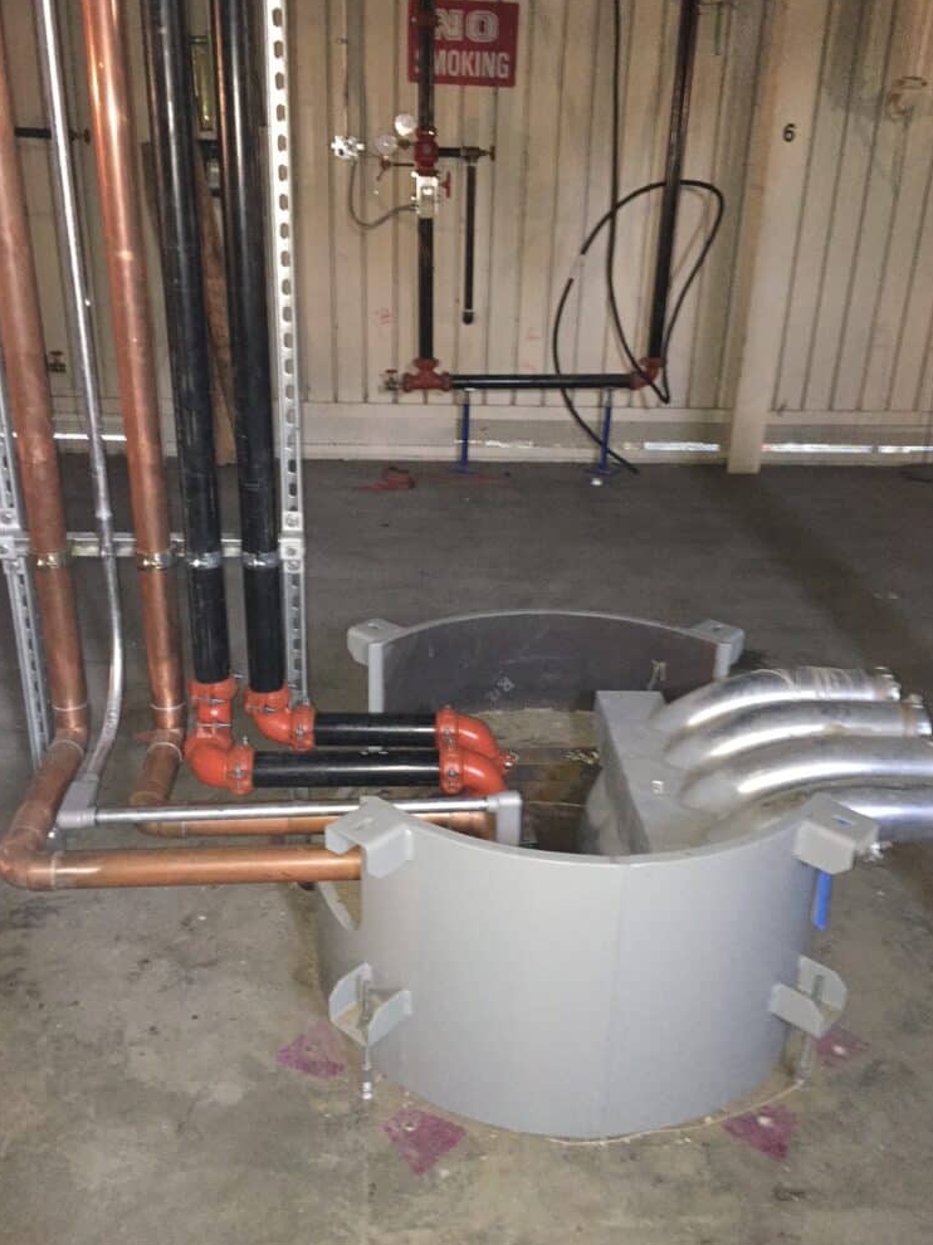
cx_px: 469
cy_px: 609
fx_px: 1079
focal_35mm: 30
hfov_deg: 46.8
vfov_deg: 60.0
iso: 400
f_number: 2.2
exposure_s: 1/16
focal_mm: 4.15
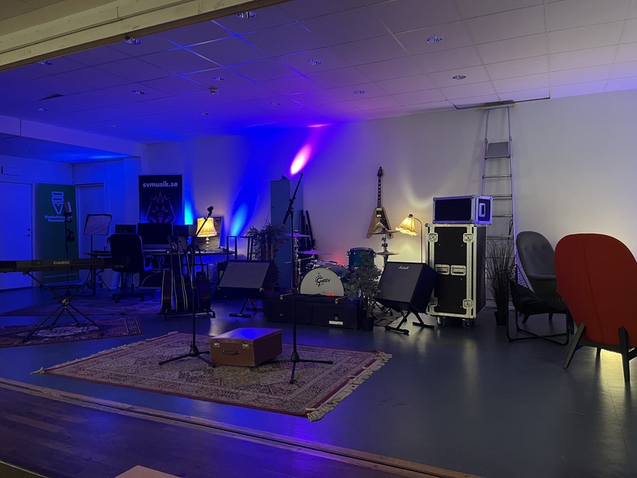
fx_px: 479
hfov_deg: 67.3
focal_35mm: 26
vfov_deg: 53.1
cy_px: 239
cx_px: 318
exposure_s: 1/31
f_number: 1.6
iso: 640
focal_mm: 5.1
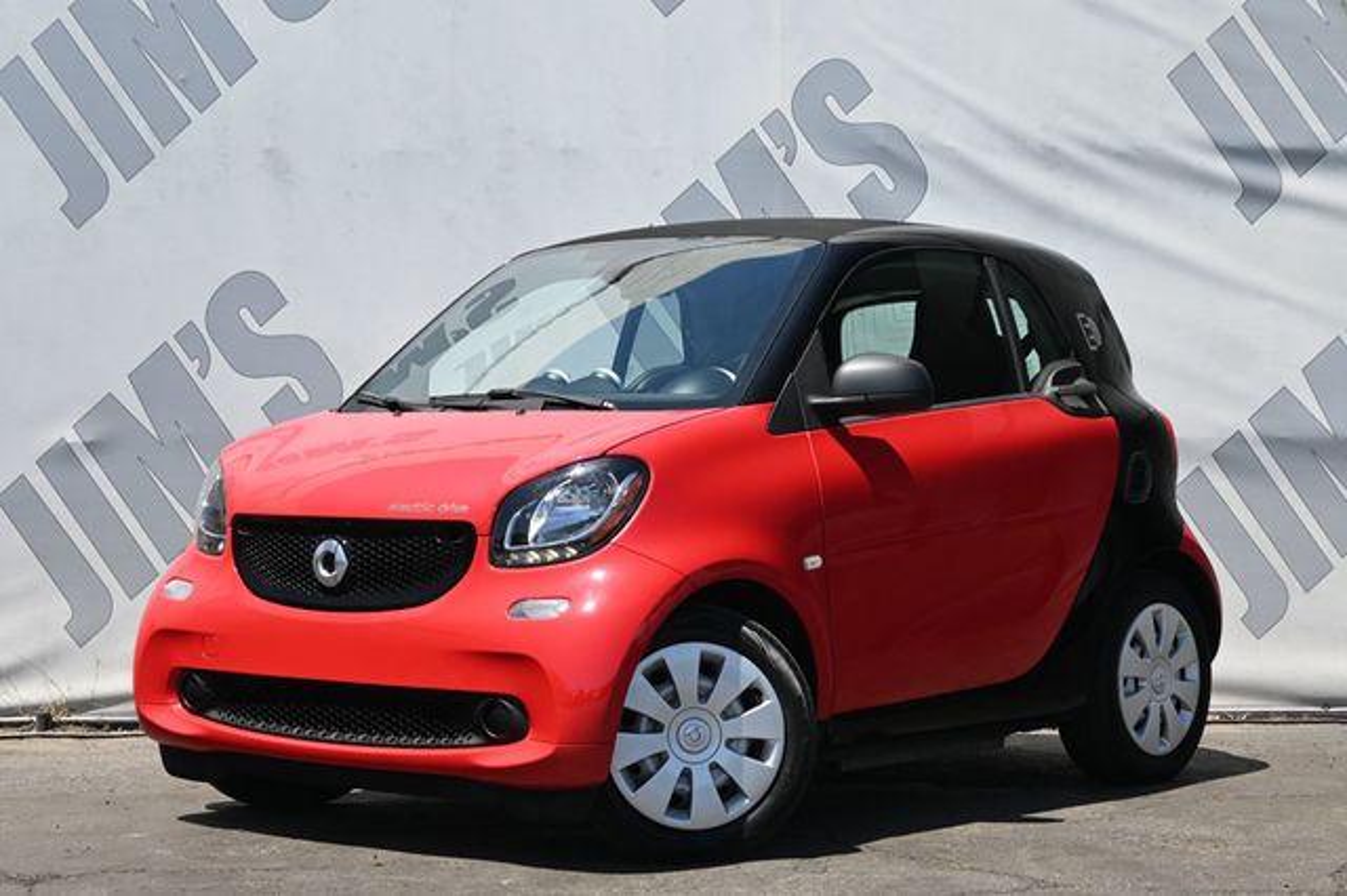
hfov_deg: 27.0
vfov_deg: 18.2
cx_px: 674
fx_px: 2805
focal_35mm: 75
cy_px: 448
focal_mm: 50
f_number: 6.3
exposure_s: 1/250
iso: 125
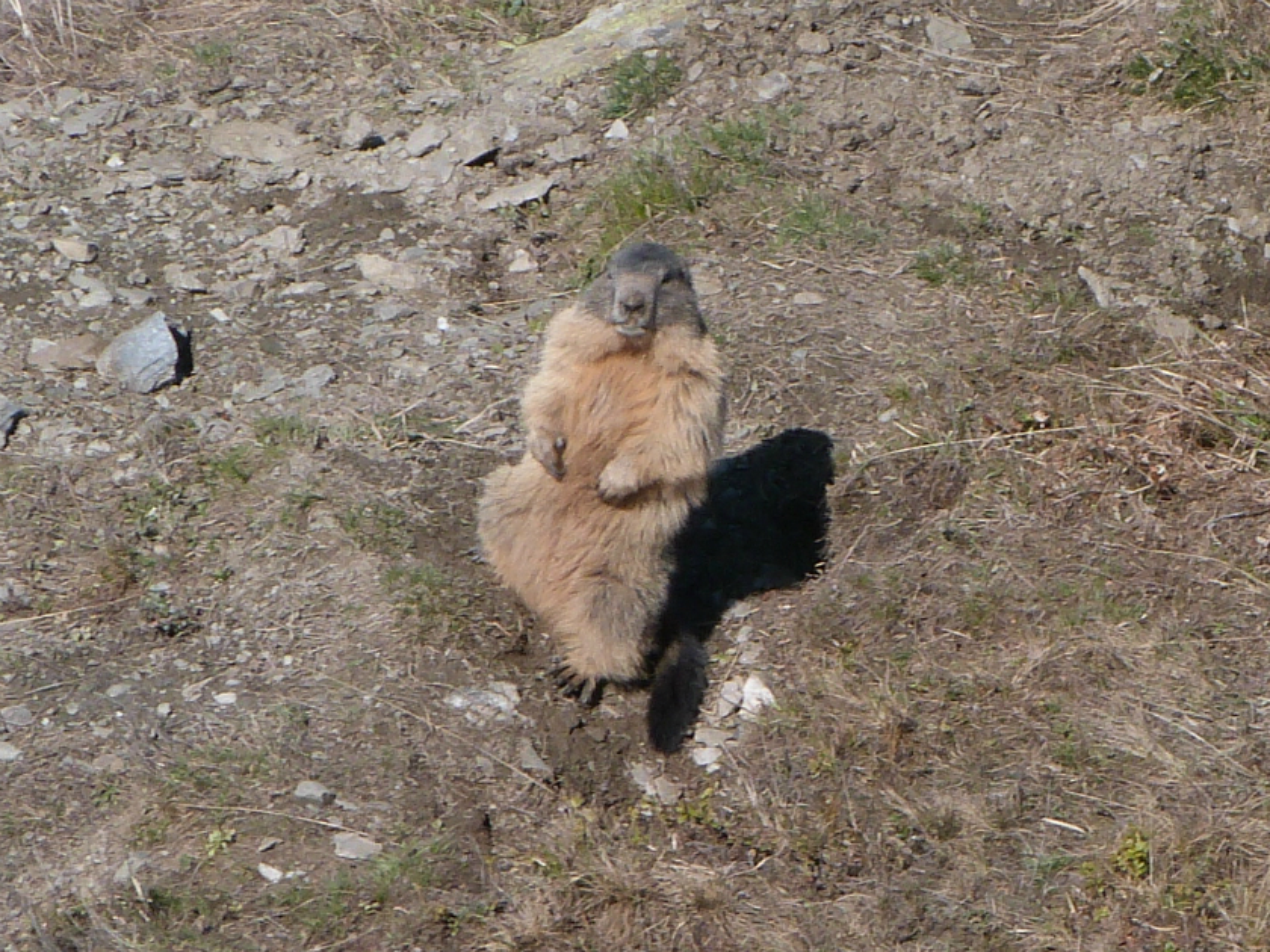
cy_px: 476
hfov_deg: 7.1
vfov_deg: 5.3
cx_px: 635
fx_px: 10199
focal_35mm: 278
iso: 100
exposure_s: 1/640
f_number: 5.6
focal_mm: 50
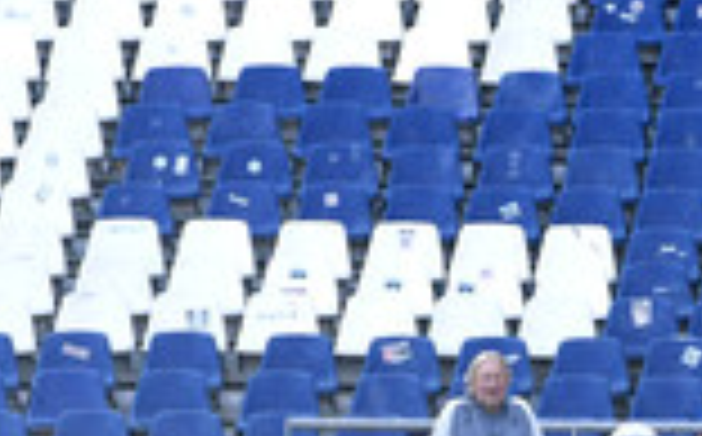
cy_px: 440
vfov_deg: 2.2
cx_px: 506
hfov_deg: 3.6
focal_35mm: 589
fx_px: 11252
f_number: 6.3
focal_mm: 200
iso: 800
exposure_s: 1/640
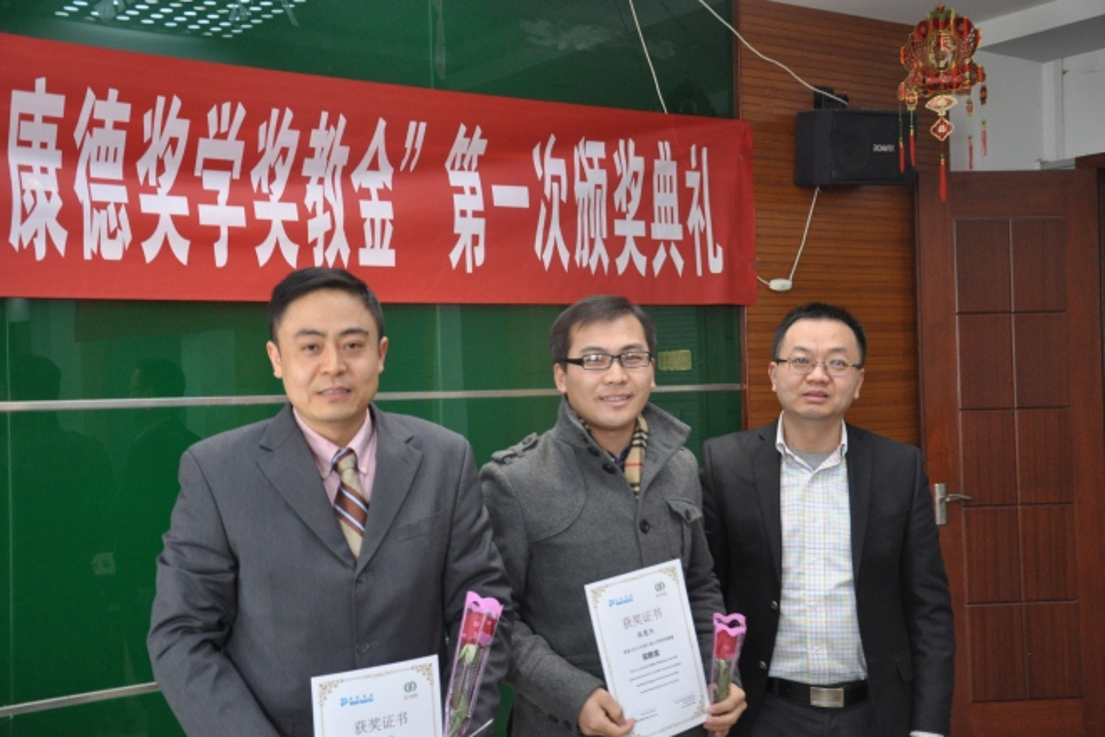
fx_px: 1473
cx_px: 552
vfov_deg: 28.1
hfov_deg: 41.1
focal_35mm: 48
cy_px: 368
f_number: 4.2
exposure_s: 1/15
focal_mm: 32
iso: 1600
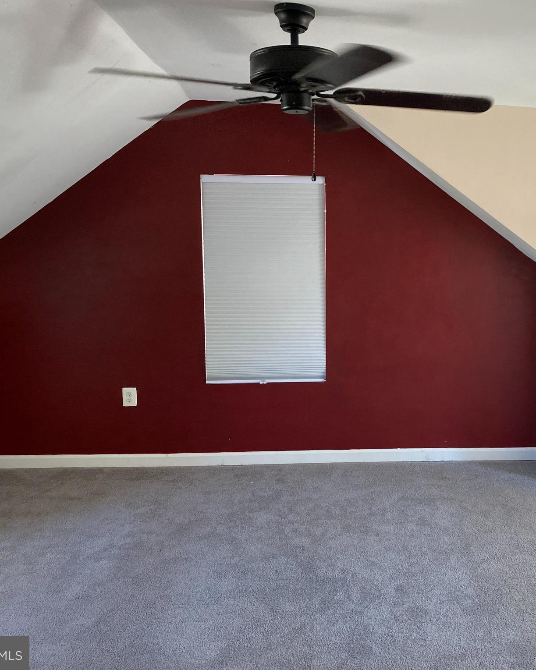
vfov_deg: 52.8
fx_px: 674
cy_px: 335
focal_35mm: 34
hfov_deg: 42.6
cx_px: 369
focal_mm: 4.25
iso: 160
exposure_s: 1/60
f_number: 1.8
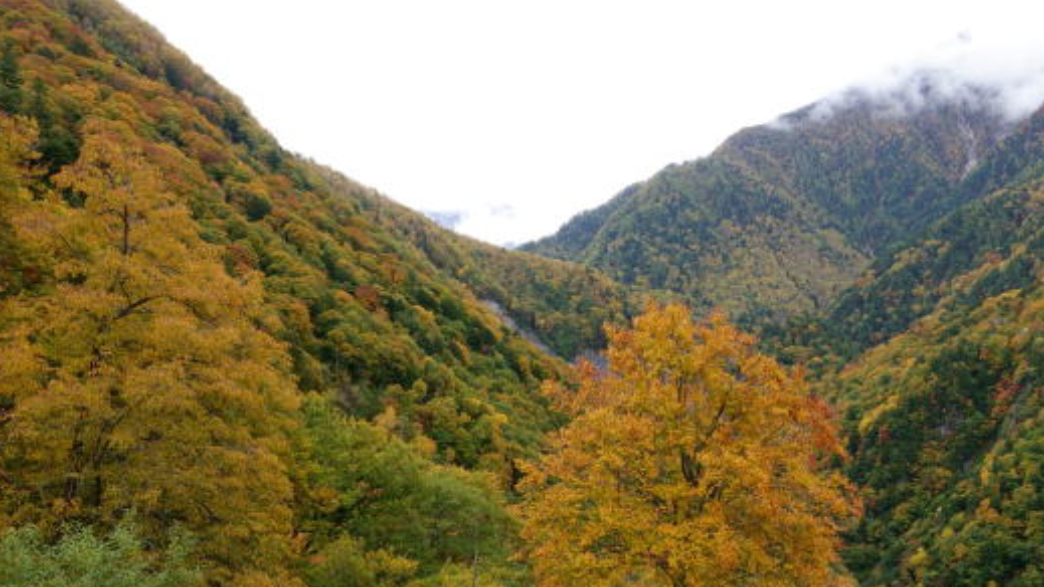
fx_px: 858
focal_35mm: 31
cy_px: 403
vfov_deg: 37.3
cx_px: 618
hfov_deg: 62.2
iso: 100
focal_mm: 8.8
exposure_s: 1/50
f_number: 5.6
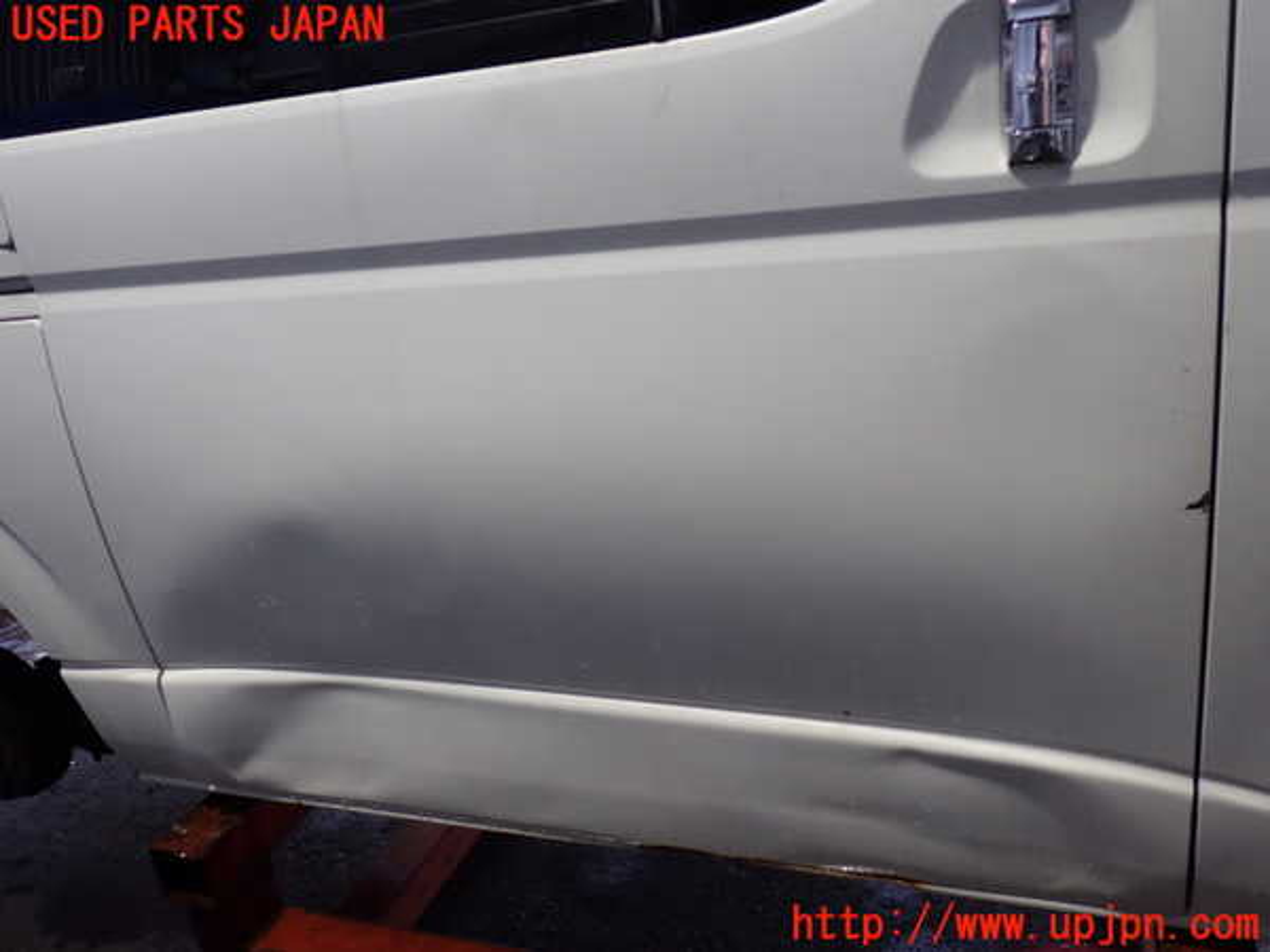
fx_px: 1101
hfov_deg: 60.0
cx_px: 635
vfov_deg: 46.8
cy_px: 476
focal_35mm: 30
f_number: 2.3
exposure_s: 1/40
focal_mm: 5.4
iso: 200
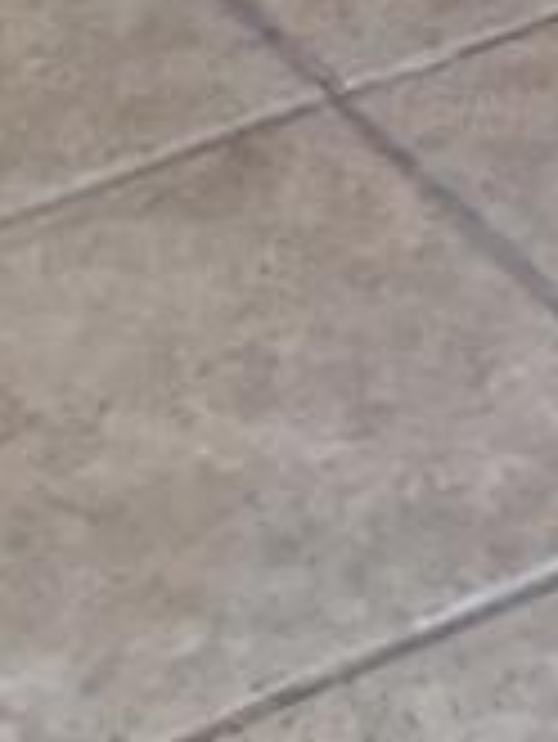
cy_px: -1057
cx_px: 756
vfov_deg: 8.5
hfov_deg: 7.0
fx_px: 4529
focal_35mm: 211
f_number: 2.2
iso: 100
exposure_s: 1/30
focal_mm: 4.15
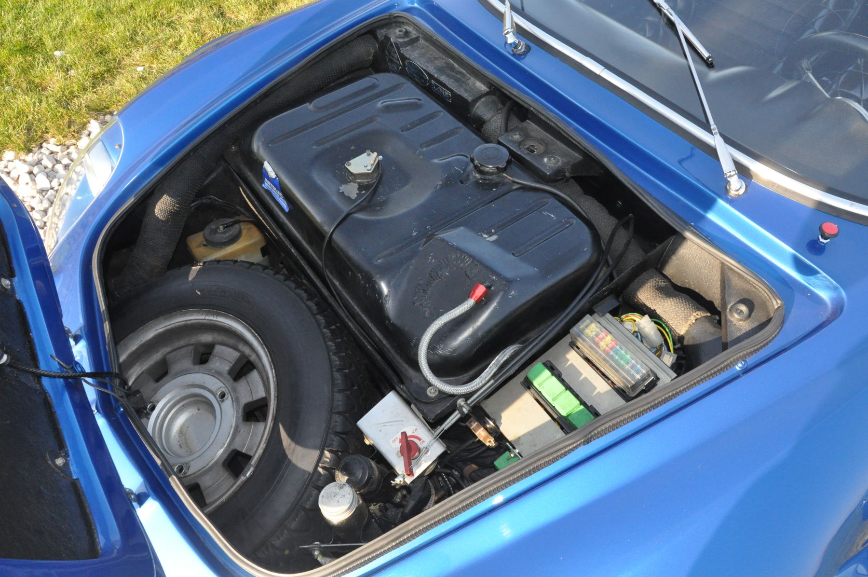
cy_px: 288
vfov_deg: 47.8
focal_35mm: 27
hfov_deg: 67.4
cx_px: 434
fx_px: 650
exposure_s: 1/200
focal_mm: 18
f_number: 13
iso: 1600
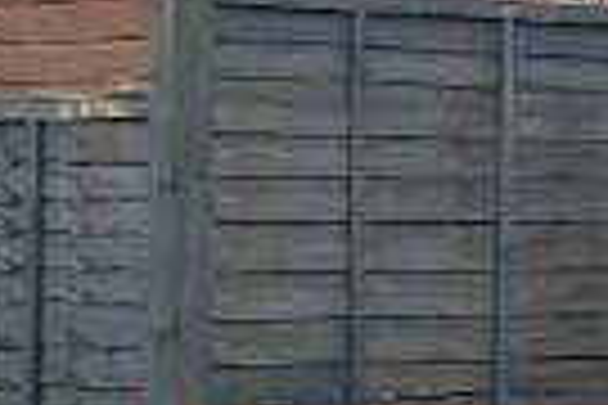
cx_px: 2130
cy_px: 43
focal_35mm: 182
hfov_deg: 8.4
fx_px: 3074
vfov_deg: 7.5
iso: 200
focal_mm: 15.9
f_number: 4
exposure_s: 1/85
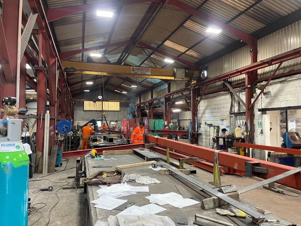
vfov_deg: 53.1
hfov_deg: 67.3
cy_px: 113
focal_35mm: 26
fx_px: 226
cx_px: 150
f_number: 1.6
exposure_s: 1/50
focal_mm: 4.2
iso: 250
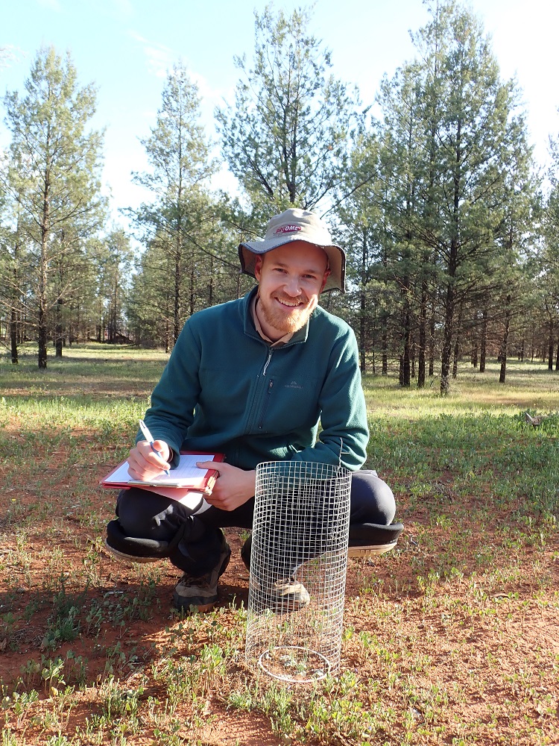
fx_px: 646
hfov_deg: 46.8
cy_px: 373
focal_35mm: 30
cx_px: 280
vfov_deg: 60.0
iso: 100
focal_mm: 5.5
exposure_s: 1/160
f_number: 3.2
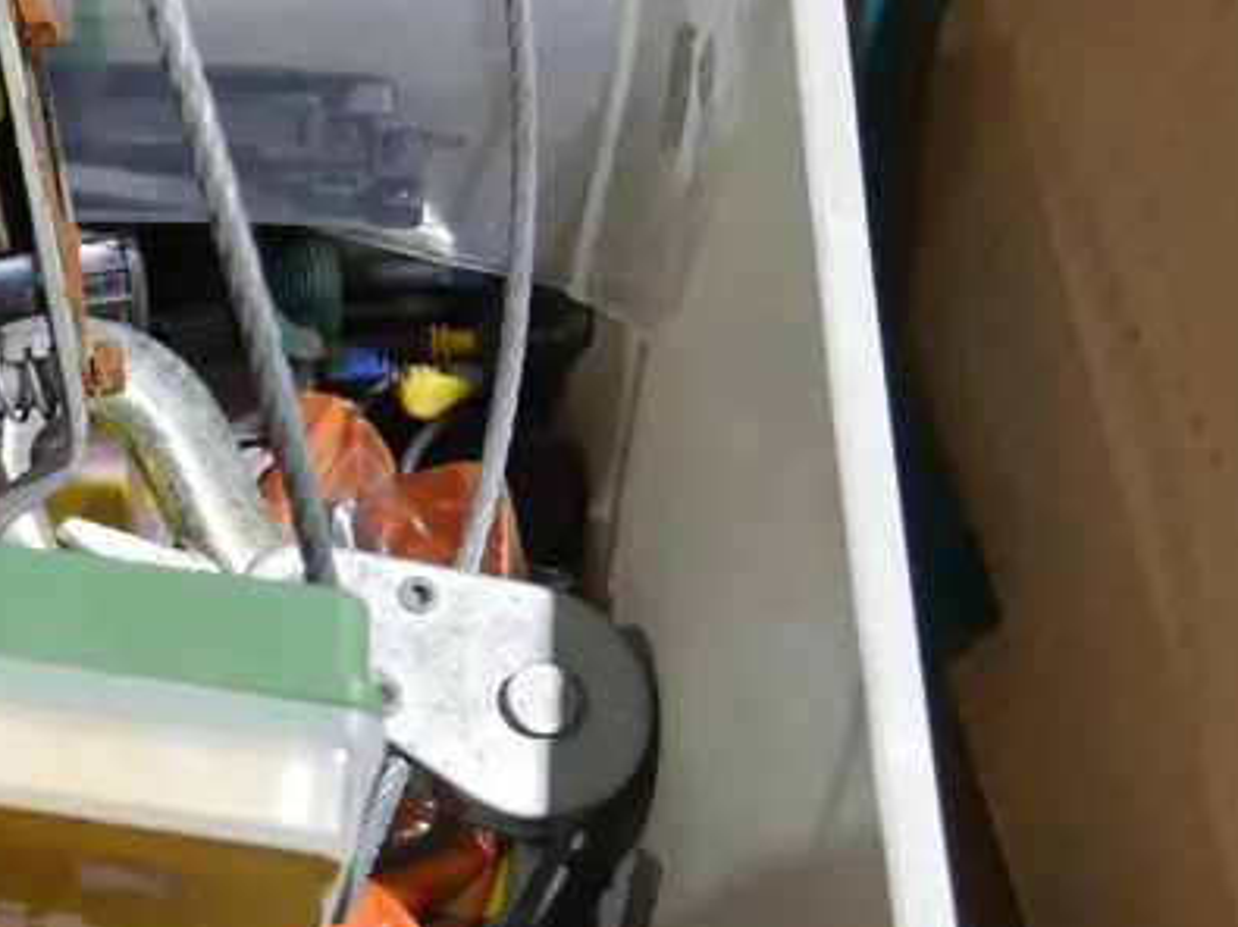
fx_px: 2967
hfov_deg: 21.9
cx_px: -219
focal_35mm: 83
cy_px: 124
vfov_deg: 17.5
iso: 400
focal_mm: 16
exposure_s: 1/60
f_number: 3.6
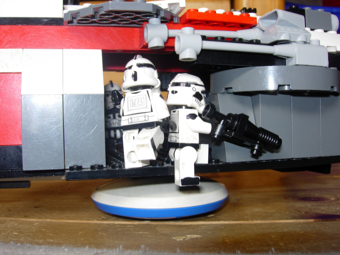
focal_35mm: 38
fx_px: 373
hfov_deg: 49.0
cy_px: 128
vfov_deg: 37.7
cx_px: 170
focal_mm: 7.8
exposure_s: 1/6.1
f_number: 4.8
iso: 79
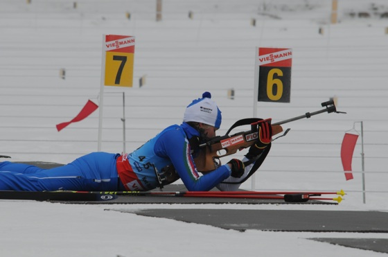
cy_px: 128
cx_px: 194
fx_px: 6454
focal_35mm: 600
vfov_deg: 2.3
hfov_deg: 3.4
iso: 800
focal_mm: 400
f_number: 16
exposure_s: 1/500
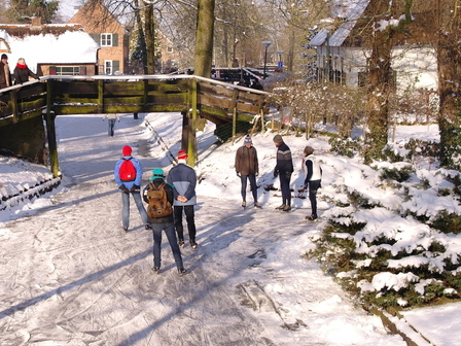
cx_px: 88
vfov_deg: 18.7
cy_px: 158
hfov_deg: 24.3
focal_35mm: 79
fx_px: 1052
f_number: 5.6
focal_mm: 30
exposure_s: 1/250
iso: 100
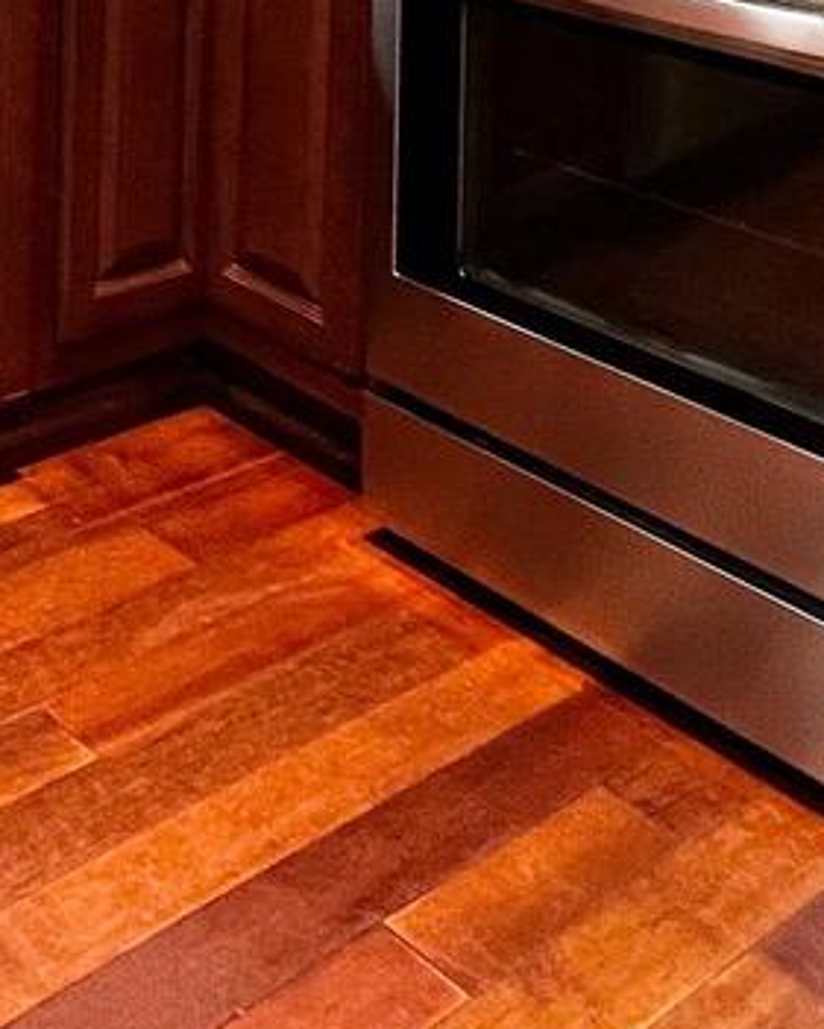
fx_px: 1584
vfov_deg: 27.9
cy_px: -396
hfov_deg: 26.4
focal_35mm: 52
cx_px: -123
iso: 200
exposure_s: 1/60
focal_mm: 1.57
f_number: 1.8
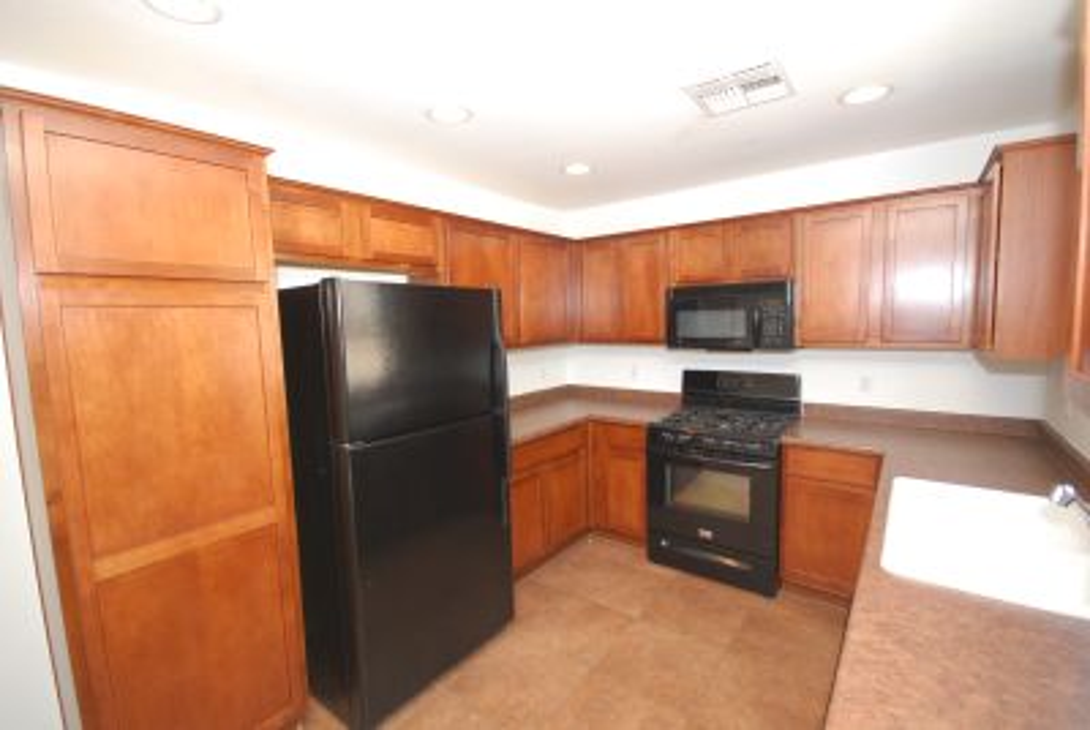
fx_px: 455
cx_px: 545
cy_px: 365
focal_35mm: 15
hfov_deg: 100.3
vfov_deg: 77.5
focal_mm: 10
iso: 640
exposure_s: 1/60
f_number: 4
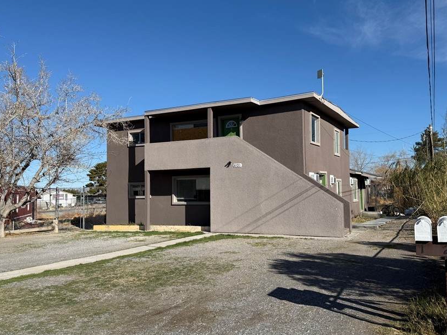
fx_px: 387
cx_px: 242
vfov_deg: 46.8
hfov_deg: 59.9
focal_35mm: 30
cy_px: 166
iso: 80
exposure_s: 1/6711
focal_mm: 6.76
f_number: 1.78
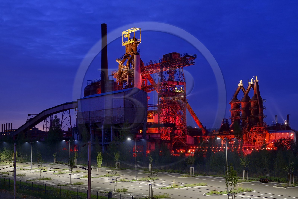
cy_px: 100
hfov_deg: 35.6
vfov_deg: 24.2
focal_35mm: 56
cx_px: 149
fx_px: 463
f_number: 5
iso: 1600
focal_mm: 56
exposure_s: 1/2
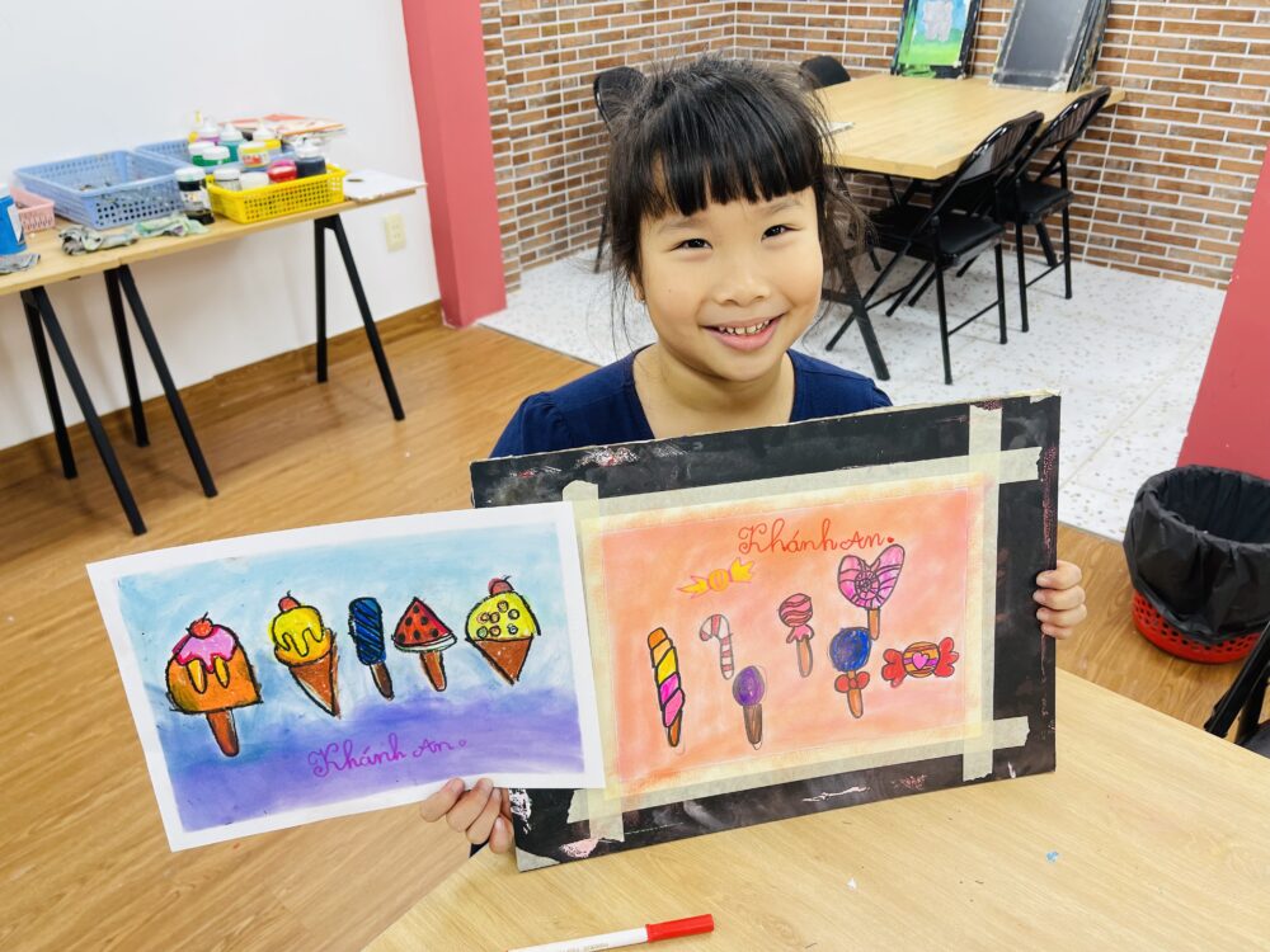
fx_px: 917
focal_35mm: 25
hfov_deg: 69.4
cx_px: 635
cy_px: 476
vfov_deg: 54.9
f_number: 1.6
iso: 40
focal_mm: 5.1
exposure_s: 1/100
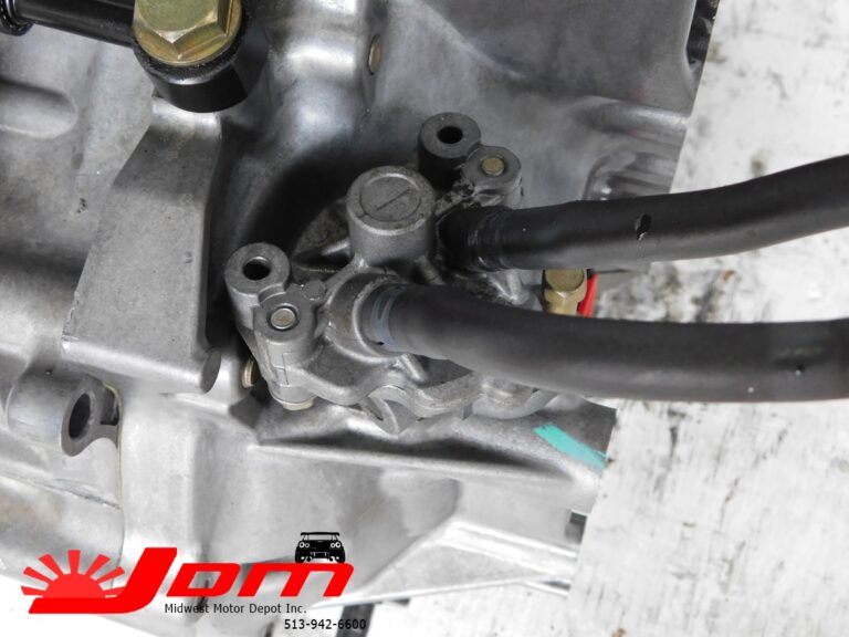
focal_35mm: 45
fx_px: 1104
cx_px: 424
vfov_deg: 32.2
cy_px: 318
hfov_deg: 42.1
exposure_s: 1/30
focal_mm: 8
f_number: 3.7
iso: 320
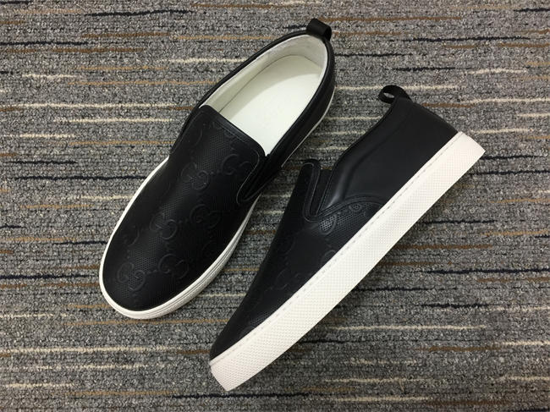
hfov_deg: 61.7
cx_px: 275
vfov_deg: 48.2
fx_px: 461
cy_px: 206
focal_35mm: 29
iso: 50
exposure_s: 1/17
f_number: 2.2
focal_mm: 4.15
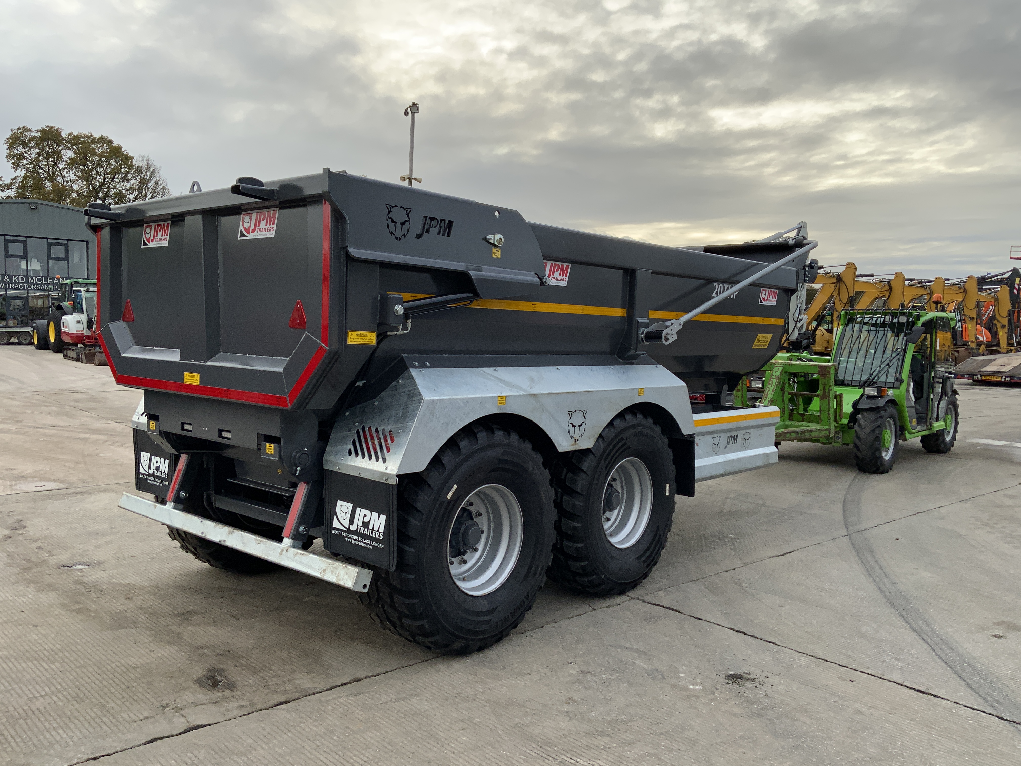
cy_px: 383
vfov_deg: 48.2
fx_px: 855
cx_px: 510
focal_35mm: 29
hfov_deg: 61.7
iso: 16
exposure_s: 1/666
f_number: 1.8
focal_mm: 3
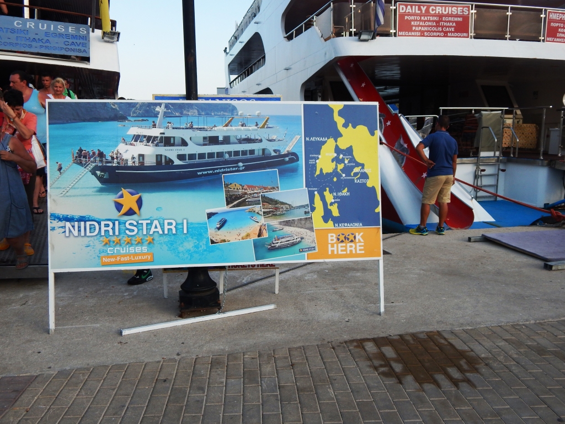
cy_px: 212
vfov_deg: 45.4
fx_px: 506
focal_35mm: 31
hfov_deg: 58.4
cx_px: 282
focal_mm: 5.6
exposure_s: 1/800
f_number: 3.2
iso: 125
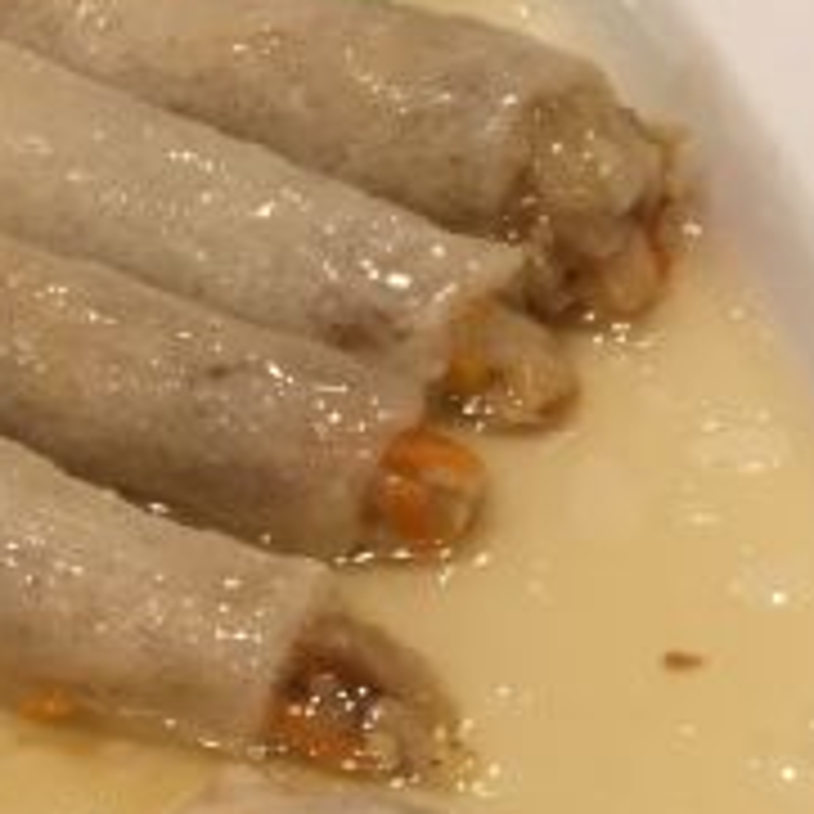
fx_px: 2634
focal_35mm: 99
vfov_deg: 16.2
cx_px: 407
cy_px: 1178
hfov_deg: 17.6
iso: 25
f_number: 2.2
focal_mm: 4.15
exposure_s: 1/33
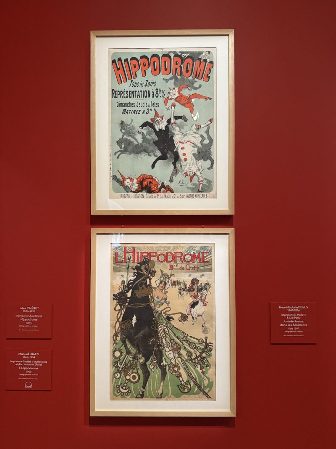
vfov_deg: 71.6
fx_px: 311
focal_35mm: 24
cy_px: 224
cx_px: 168
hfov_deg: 56.8
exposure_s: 1/60
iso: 800
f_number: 1.78
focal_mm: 6.76
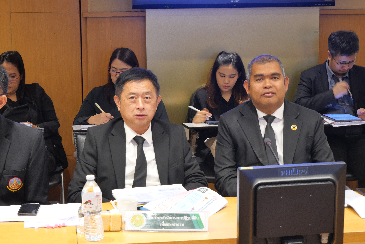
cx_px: 182
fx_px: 791
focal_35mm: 78
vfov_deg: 17.5
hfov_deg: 26.0
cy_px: 122
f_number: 5.4
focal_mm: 38
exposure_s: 1/13
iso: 1000
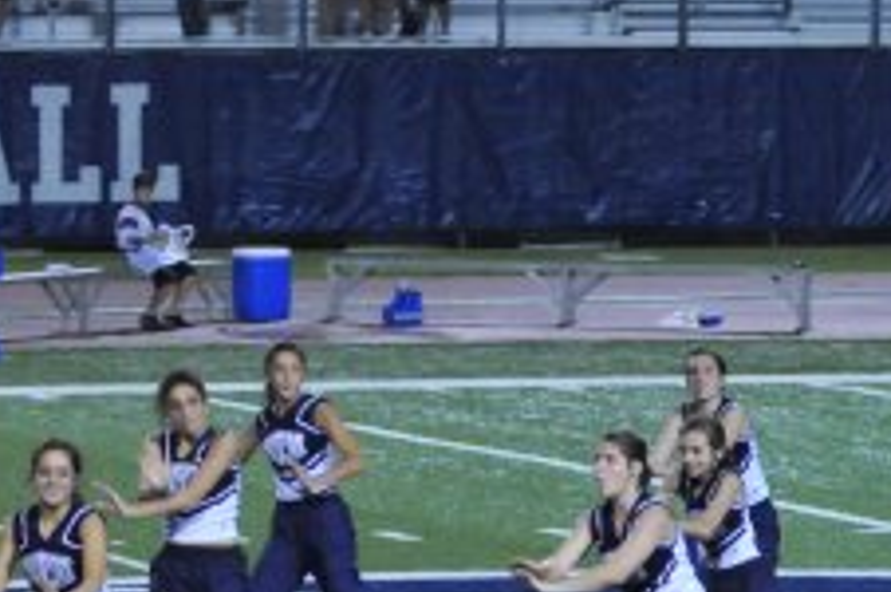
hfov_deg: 5.2
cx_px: 990
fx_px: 9855
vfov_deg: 3.4
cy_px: 831
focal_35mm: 399
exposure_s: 1/200
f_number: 2.8
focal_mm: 75
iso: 1600
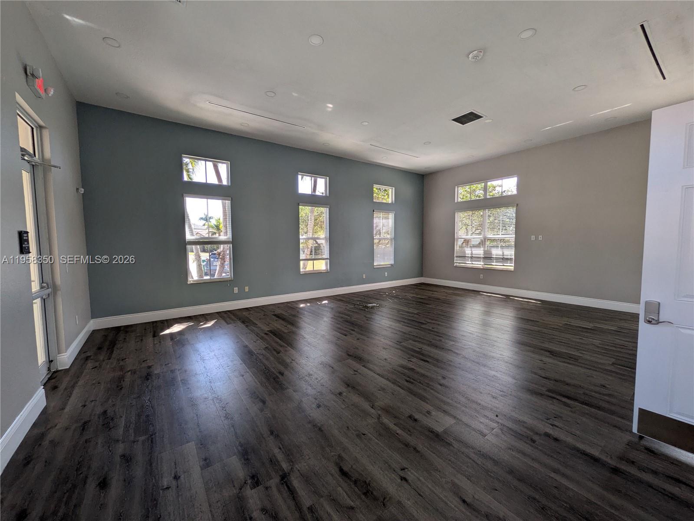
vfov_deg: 85.7
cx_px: 347
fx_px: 281
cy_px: 260
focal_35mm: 14
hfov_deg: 102.1
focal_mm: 1.83
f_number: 2.2
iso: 49
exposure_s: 1/130
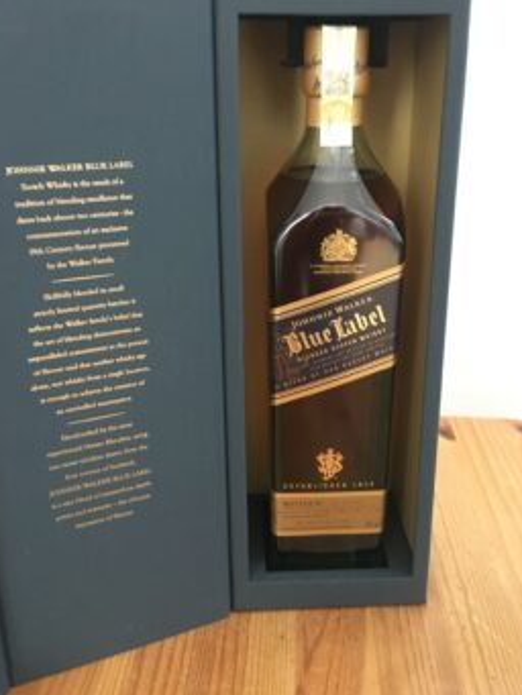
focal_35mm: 34
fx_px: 683
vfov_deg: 53.7
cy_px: 293
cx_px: 290
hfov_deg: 41.8
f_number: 2.2
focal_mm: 4.15
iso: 640
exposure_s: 1/17
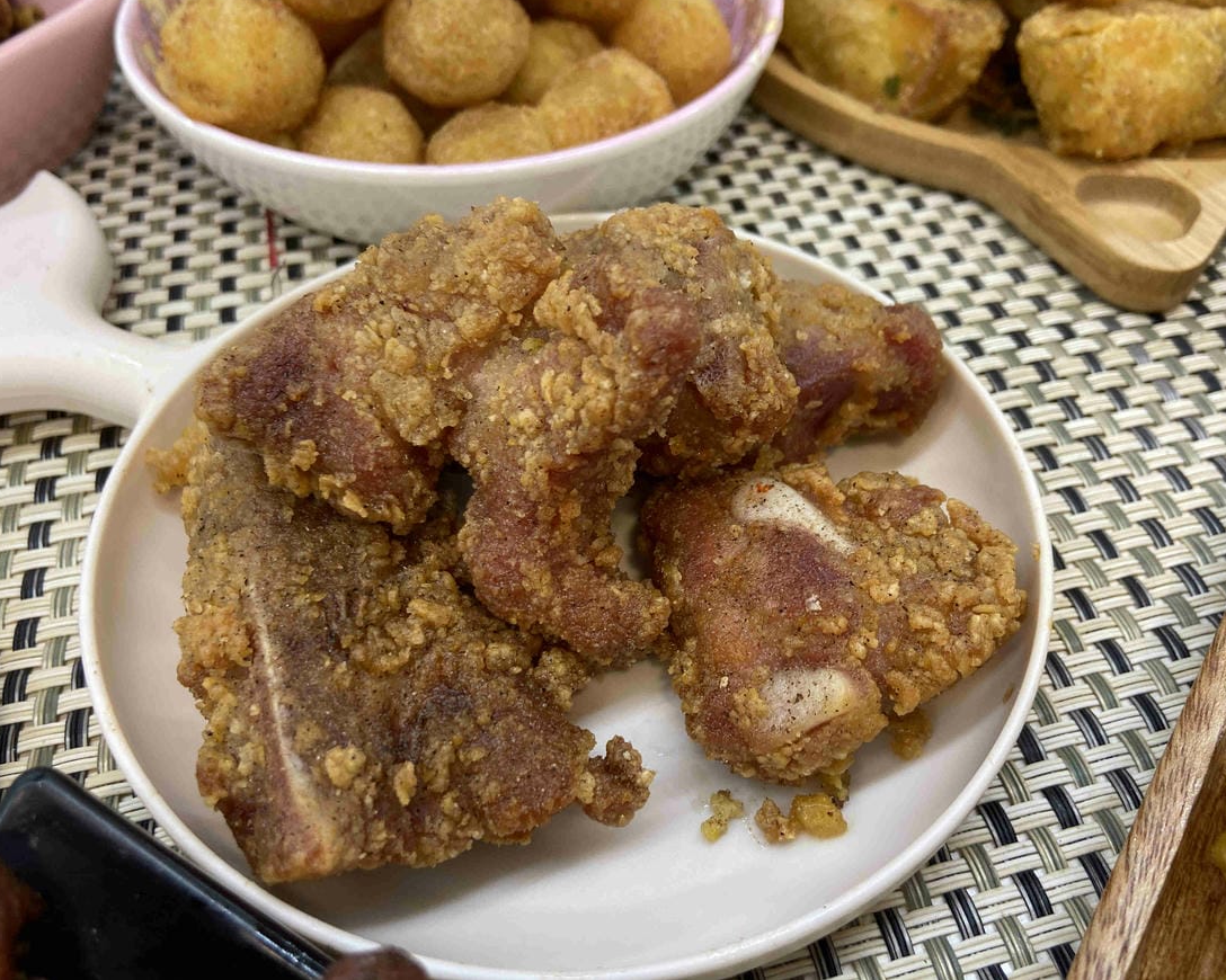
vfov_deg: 51.5
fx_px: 1016
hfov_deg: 62.2
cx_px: 633
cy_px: 474
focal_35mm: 28
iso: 80
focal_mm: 4.25
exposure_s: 1/60
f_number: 1.8
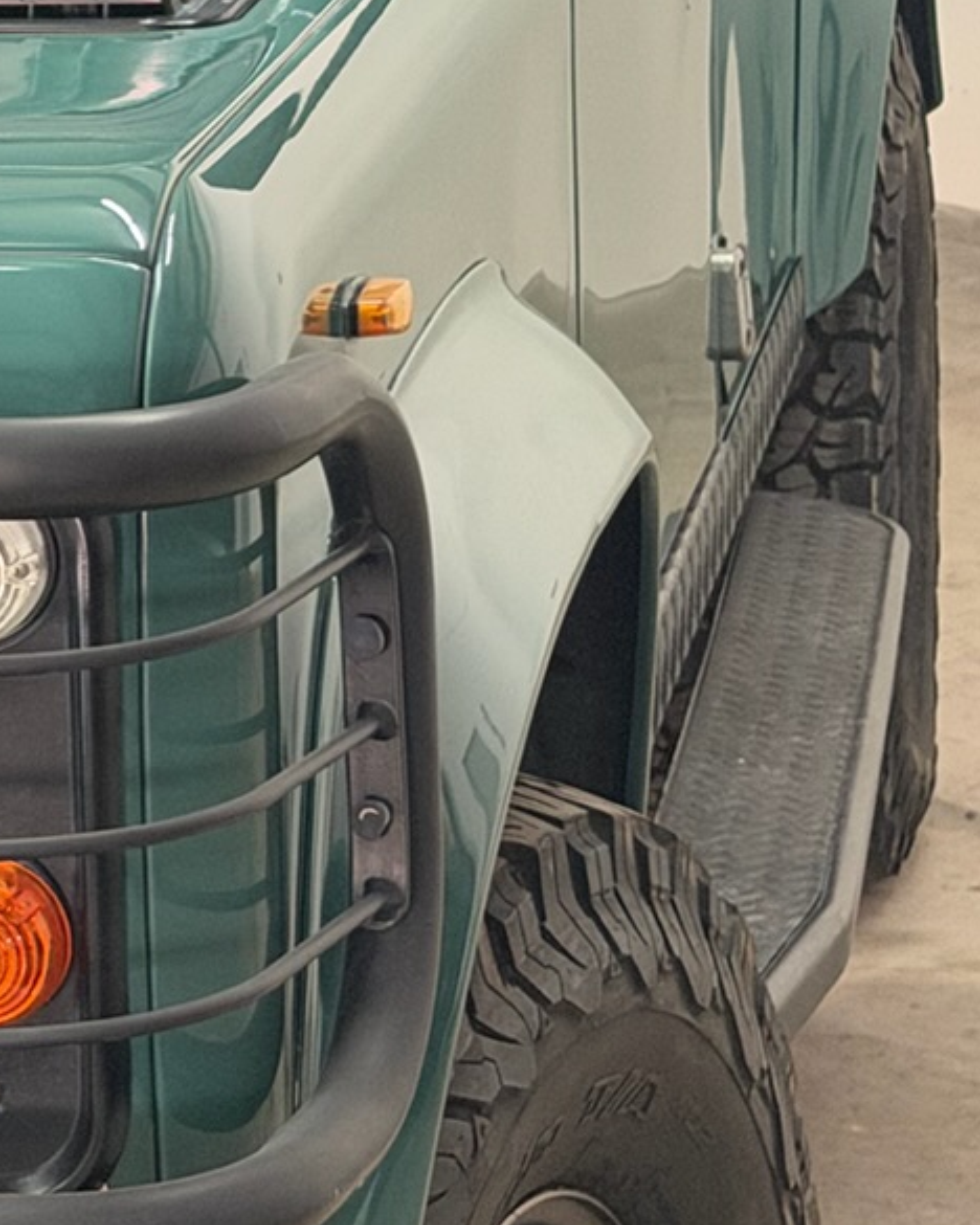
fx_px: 5946
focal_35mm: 164
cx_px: -249
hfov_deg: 9.3
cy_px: 281
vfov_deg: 11.7
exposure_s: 1/40
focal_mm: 6.76
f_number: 1.78
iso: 200
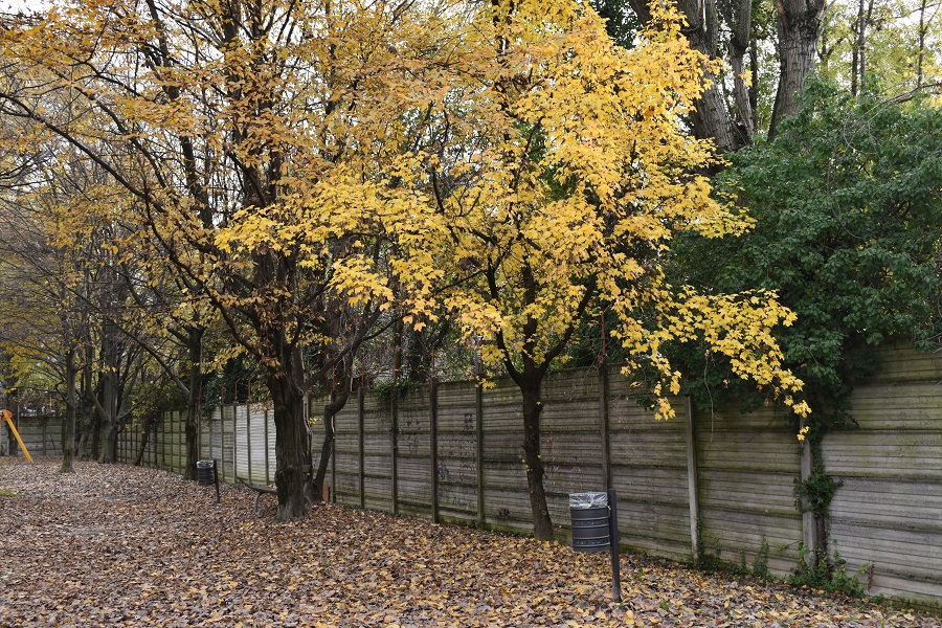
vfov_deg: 34.2
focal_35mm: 39
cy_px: 314
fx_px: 1020
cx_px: 471
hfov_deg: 49.6
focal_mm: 26
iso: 400
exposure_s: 1/200
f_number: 7.1
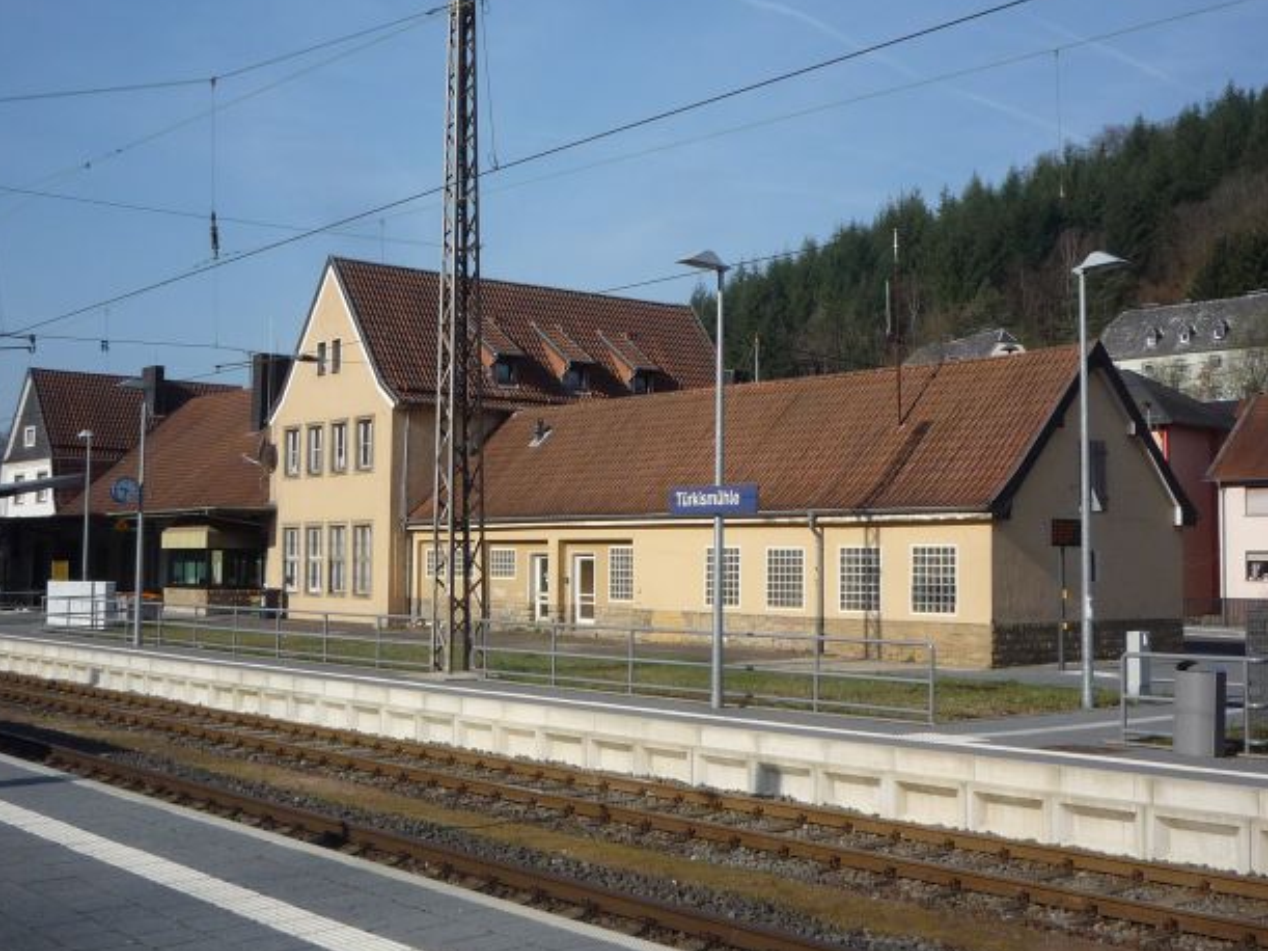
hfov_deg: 42.9
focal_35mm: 44
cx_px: 608
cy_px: 465
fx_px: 1611
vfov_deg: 32.9
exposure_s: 1/500
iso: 100
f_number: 5.6
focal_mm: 5.3
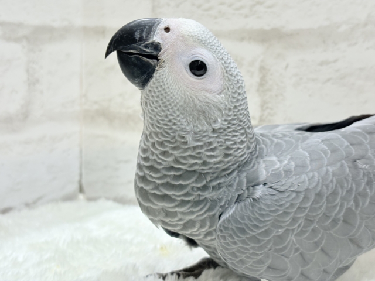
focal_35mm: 52
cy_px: 140
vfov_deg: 28.0
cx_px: 188
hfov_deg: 36.8
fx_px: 563
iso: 64
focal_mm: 5.96
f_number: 1.6
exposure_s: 1/200
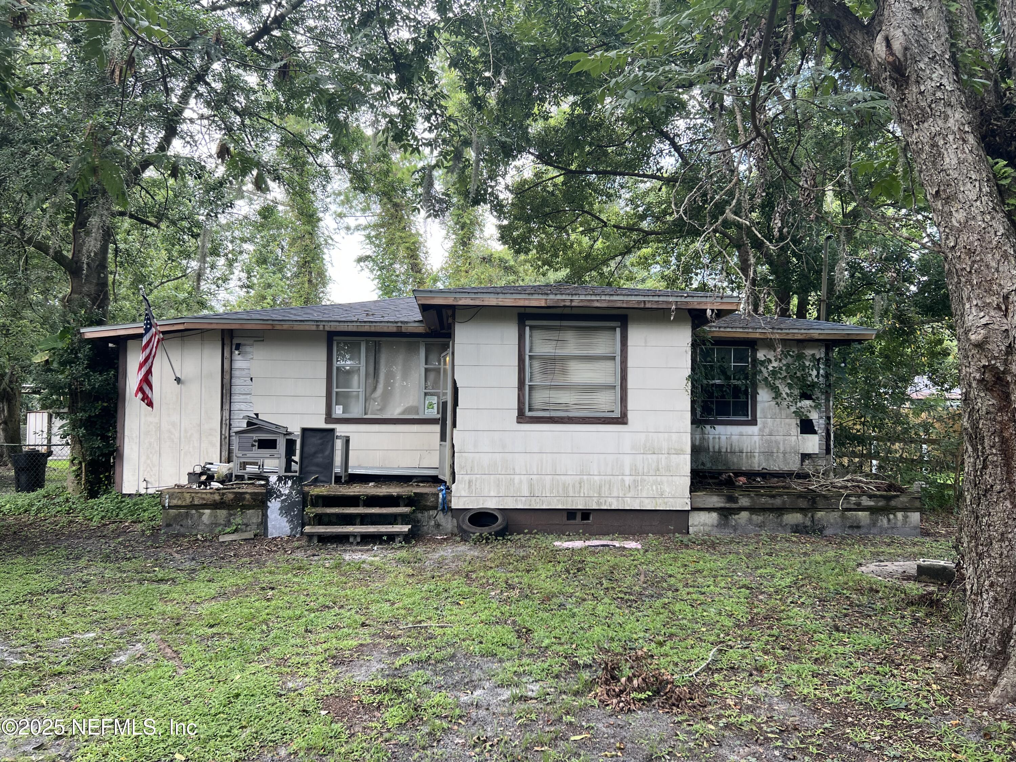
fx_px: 763
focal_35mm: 26
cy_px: 381
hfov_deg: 67.3
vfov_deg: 53.1
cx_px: 508
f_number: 1.5
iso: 40
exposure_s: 1/181
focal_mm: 5.7
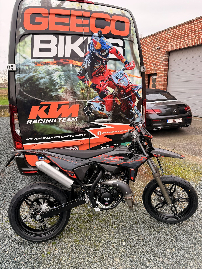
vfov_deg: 71.6
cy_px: 134
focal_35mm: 24
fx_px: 187
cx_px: 101
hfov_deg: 56.8
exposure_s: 1/228
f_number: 1.78
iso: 125
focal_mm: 6.76
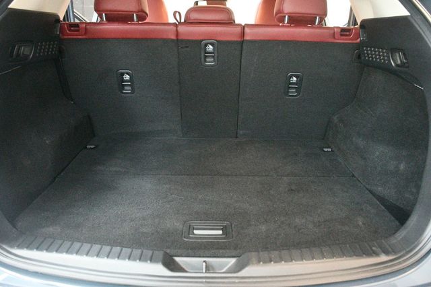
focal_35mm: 34
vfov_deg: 38.8
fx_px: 407
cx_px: 216
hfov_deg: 55.8
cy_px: 144
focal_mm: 23
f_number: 3.8
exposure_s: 1/50
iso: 12800
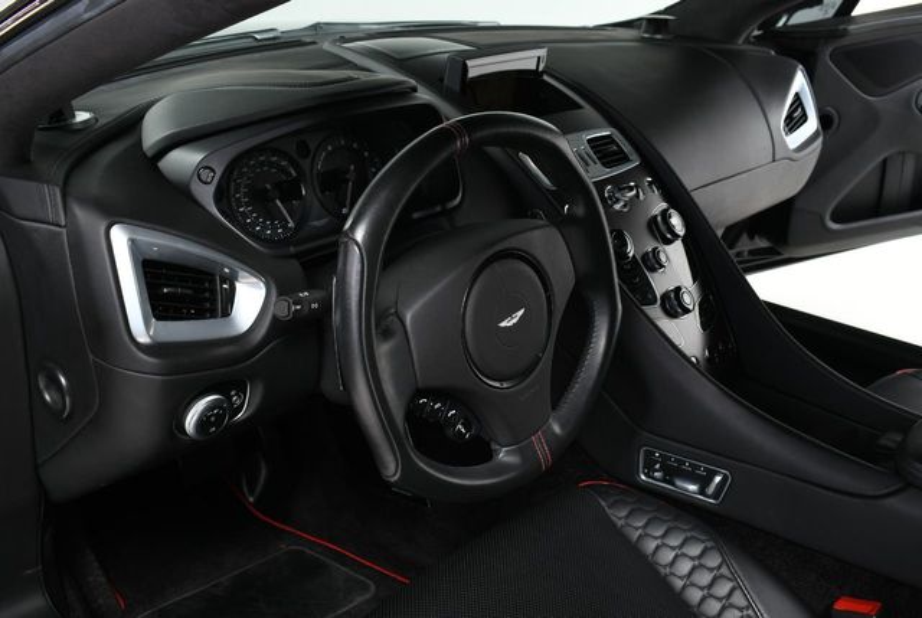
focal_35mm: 36
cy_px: 309
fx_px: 923
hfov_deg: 53.1
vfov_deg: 37.0
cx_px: 461
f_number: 5.6
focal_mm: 18
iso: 100
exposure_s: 1/160
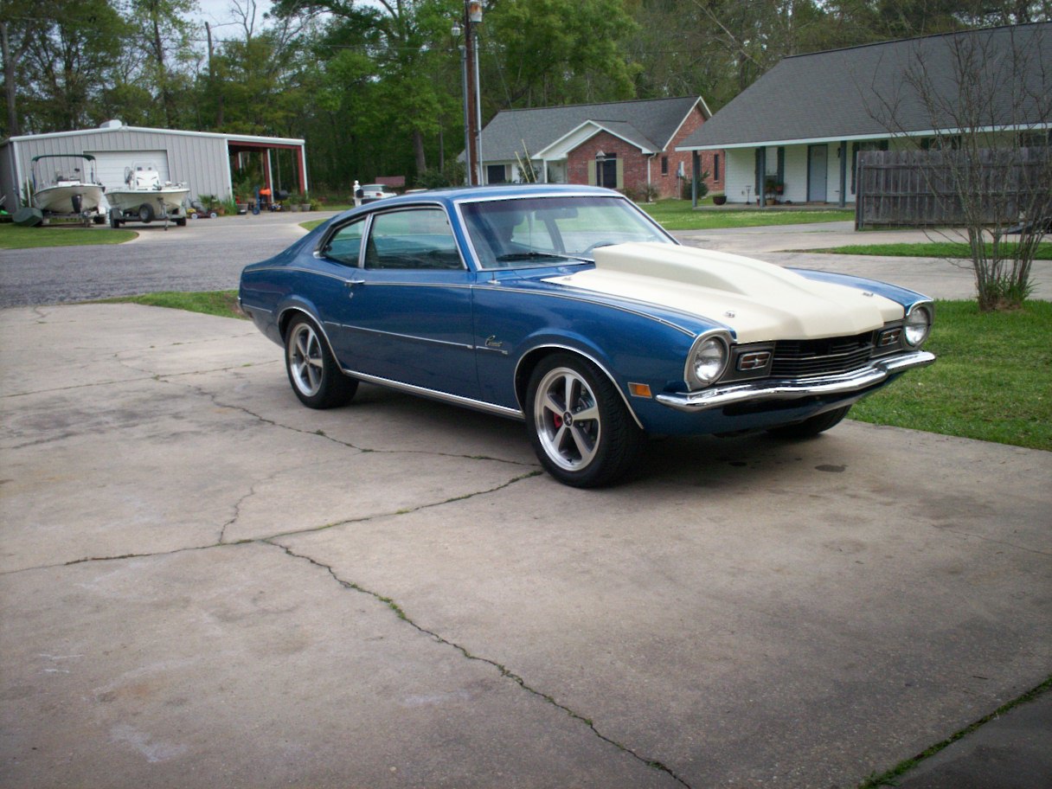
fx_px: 1094
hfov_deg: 51.4
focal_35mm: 36
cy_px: 394
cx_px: 526
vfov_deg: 39.7
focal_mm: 6
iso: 100
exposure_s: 1/311
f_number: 4.5
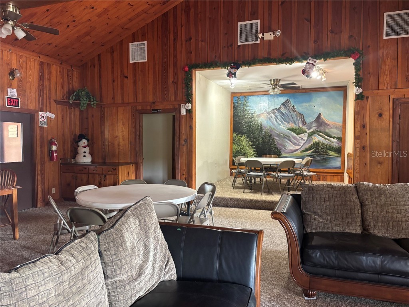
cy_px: 154
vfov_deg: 53.1
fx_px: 307
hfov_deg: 67.3
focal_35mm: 26
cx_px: 204
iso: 500
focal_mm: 5.96
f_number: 1.6
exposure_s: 1/40
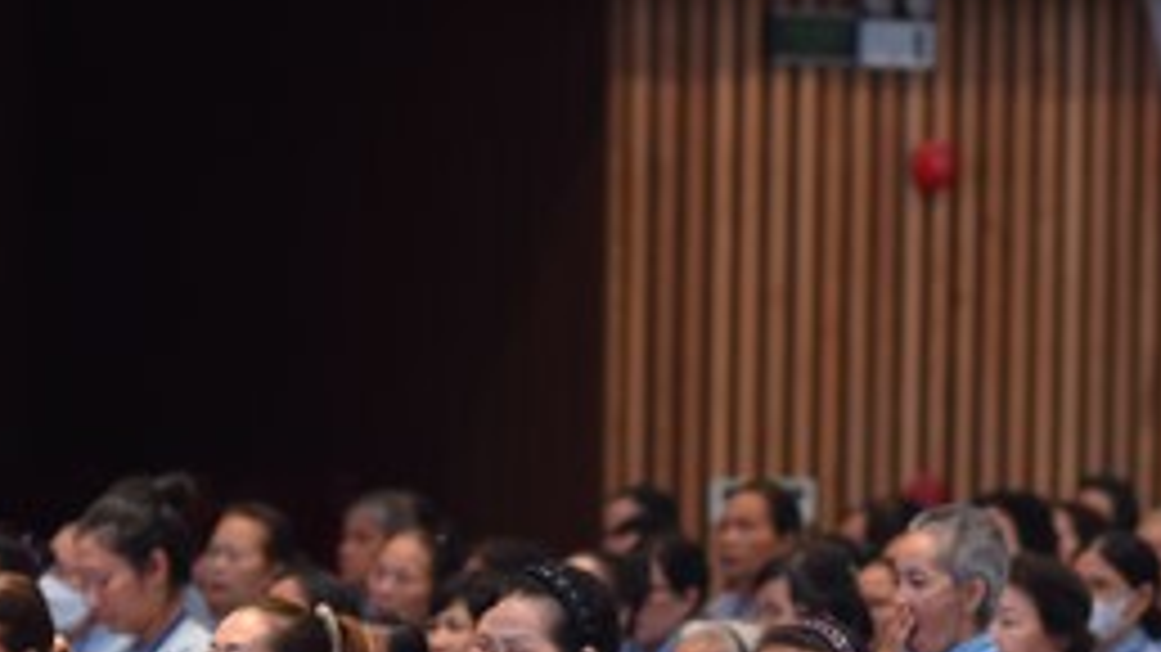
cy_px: 897
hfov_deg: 9.6
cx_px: 310
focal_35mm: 224
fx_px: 6894
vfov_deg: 5.4
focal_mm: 85
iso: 400
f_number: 2.8
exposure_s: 1/160
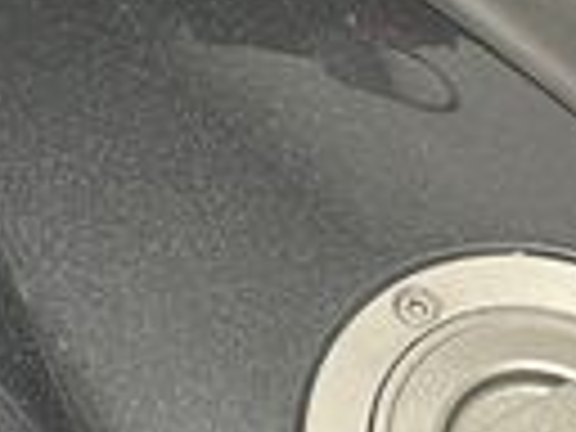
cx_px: 32
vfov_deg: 11.2
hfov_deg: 15.0
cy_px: -104
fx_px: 2163
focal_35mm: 130
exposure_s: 1/50
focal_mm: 5.1
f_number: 1.6
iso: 160
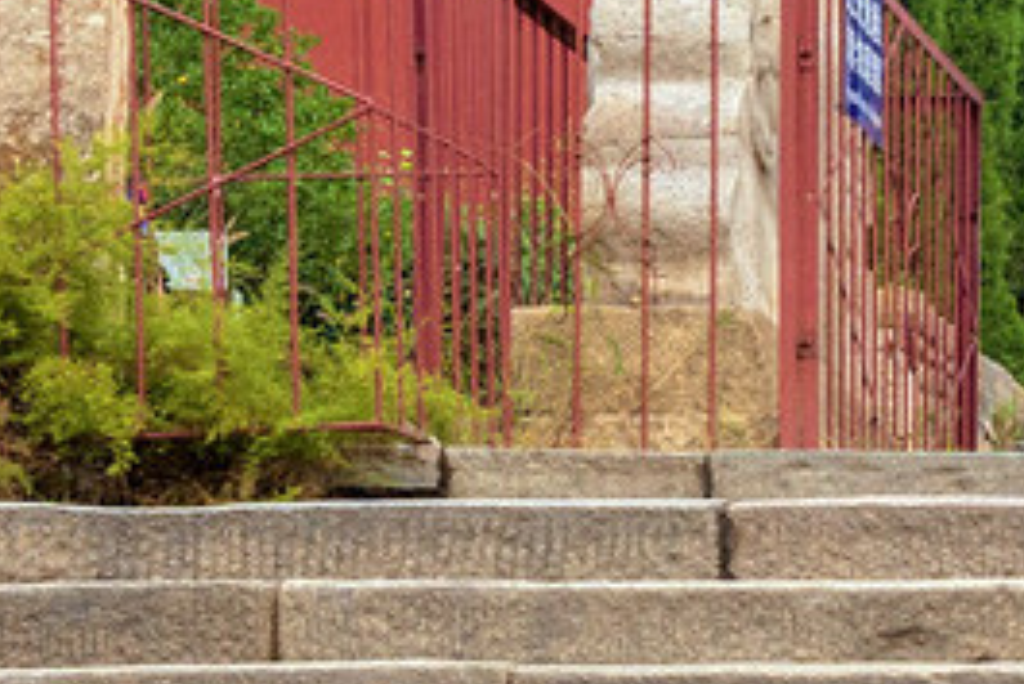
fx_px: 5151
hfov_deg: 11.1
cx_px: 1318
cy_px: -400
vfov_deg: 7.4
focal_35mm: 181
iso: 800
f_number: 7.1
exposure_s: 1/800
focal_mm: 40
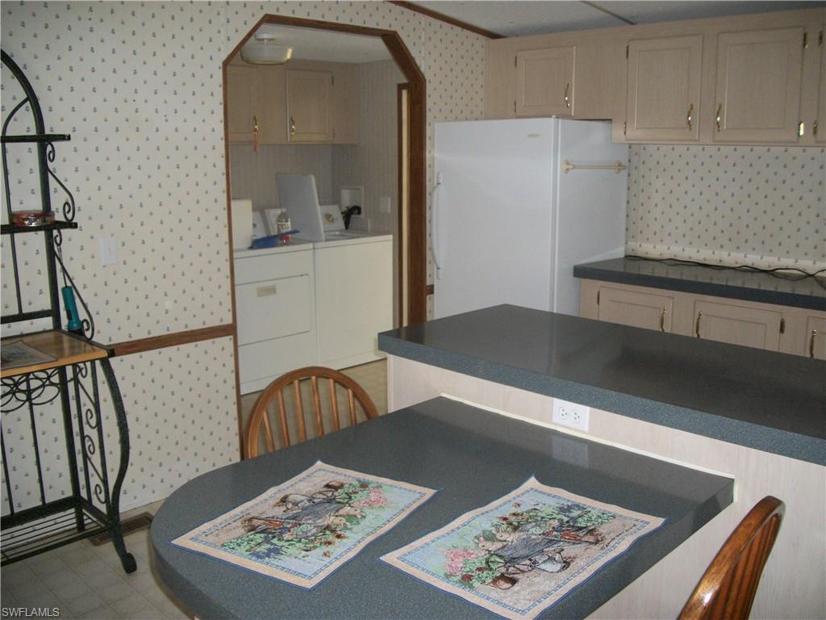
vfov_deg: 44.2
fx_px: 764
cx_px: 413
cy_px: 310
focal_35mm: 32
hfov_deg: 56.8
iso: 160
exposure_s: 1/30
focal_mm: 5.7
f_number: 2.9
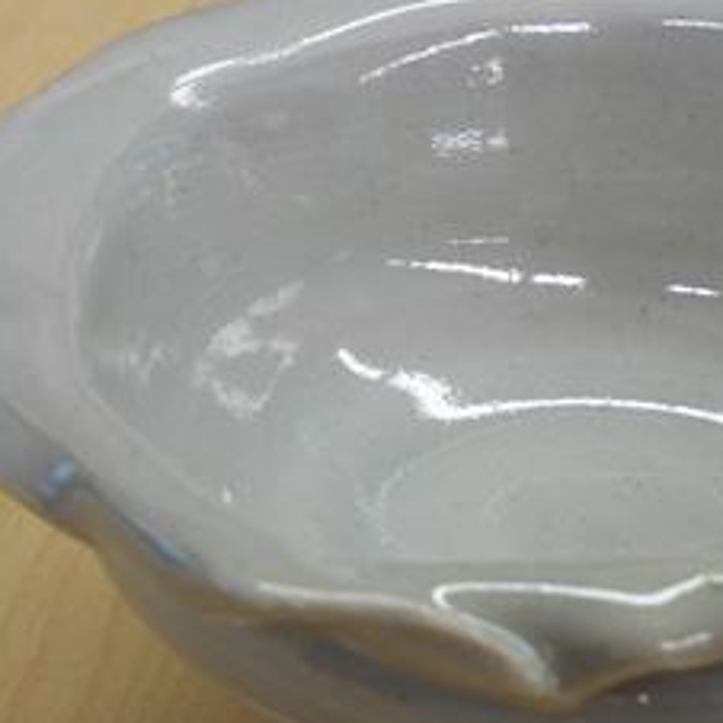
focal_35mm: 65
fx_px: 1536
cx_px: 585
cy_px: 502
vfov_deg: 26.3
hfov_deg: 26.0
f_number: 3.2
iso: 100
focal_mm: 4.6
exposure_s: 1/30
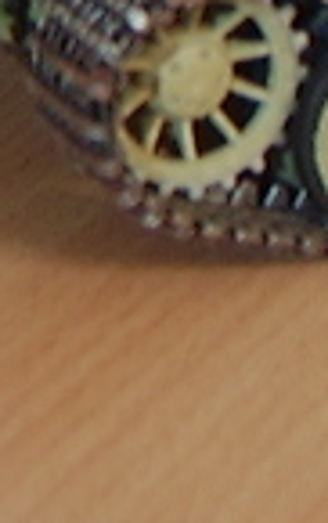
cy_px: -137
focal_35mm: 145
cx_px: 418
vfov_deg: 13.9
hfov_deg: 8.9
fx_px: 2068
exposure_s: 1/4
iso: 100
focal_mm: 8.13
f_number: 2.7
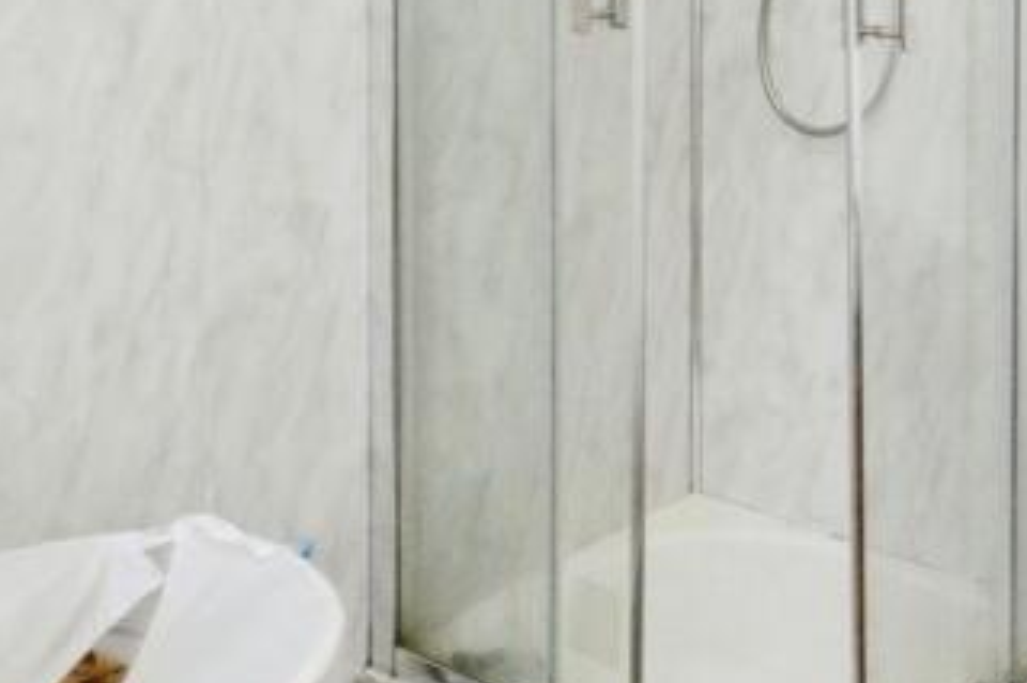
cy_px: -27
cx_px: 658
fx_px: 1369
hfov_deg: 40.8
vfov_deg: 26.3
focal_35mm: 48
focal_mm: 10
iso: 2200
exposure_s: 1/125
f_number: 9
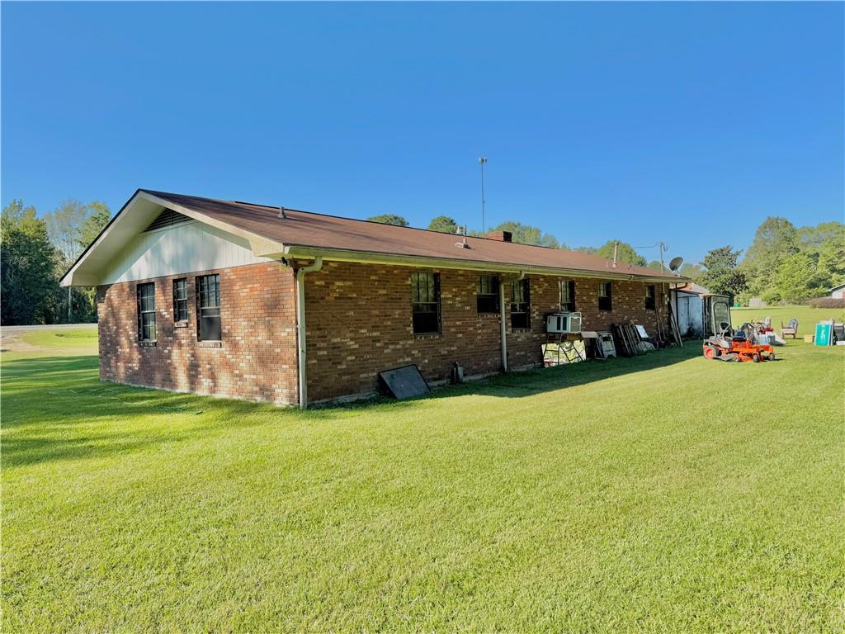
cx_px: 422
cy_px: 317
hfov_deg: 71.6
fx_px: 586
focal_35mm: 24
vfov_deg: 56.8
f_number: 1.78
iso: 80
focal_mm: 6.76
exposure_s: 1/3096
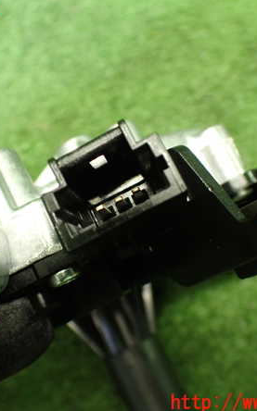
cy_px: 206
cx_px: 102
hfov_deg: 29.7
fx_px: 483
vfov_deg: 46.2
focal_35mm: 43
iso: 800
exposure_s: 1/60
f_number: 2.3
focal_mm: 5.4
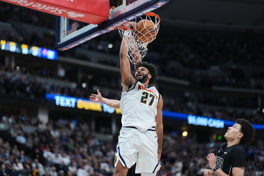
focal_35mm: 85
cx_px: 132
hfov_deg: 23.9
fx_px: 623
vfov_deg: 16.1
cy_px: 88
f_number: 1.4
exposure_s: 1/2000
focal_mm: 85
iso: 1000
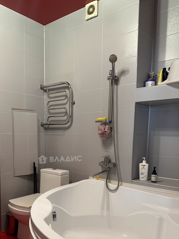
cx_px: 60
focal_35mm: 32
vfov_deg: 55.6
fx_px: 221
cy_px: 159
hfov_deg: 43.6
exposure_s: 1/50
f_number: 1.78
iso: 250
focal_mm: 6.86
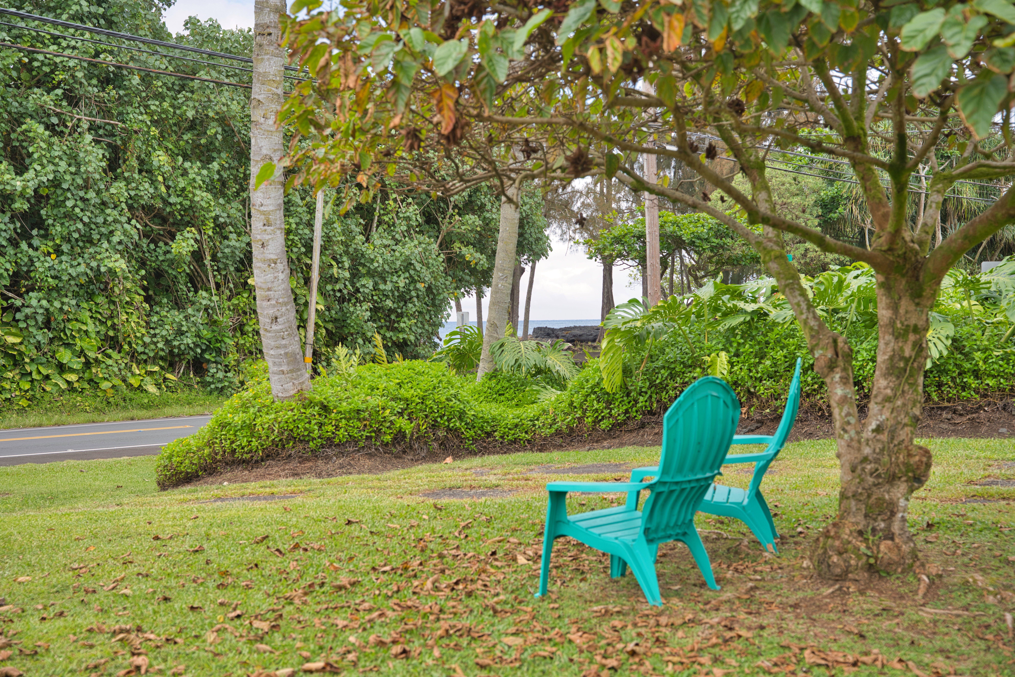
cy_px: 338
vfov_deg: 27.1
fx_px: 1407
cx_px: 508
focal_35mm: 50
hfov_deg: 39.7
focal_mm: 49.9
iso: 50
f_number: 4
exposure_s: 1/320
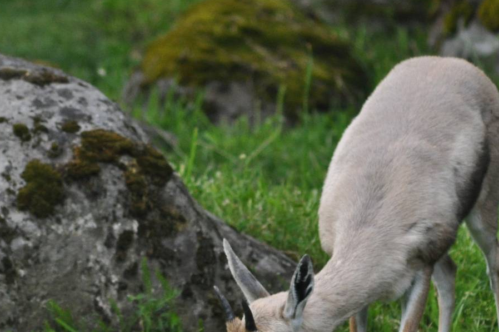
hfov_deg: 3.5
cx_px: 135
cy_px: 203
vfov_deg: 2.3
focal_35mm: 588
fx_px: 8143
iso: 800
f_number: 5
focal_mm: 220
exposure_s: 1/500
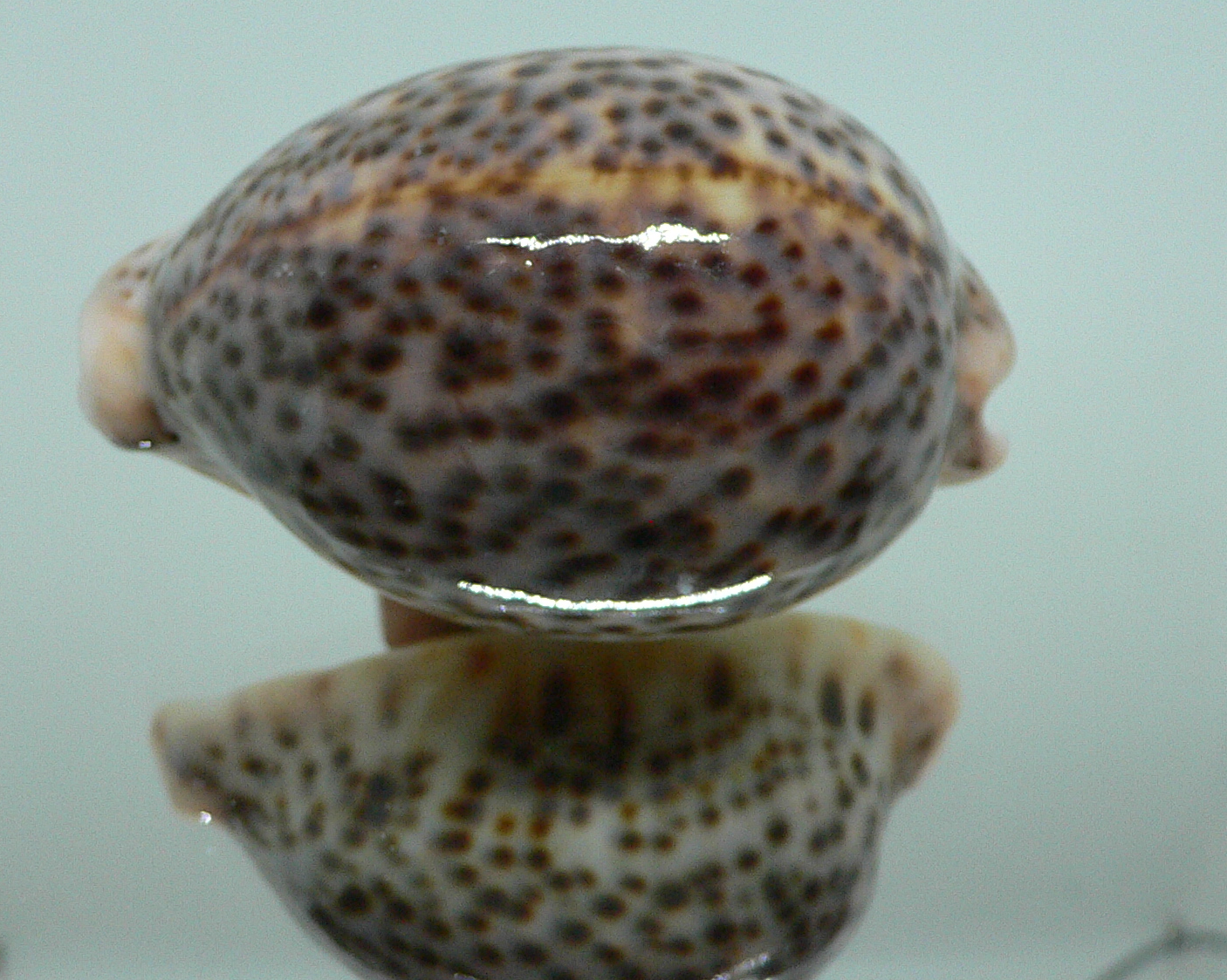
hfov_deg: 38.0
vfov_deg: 30.7
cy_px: 391
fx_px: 1779
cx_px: 552
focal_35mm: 49
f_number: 2.8
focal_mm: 4.6
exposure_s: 1/60
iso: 200
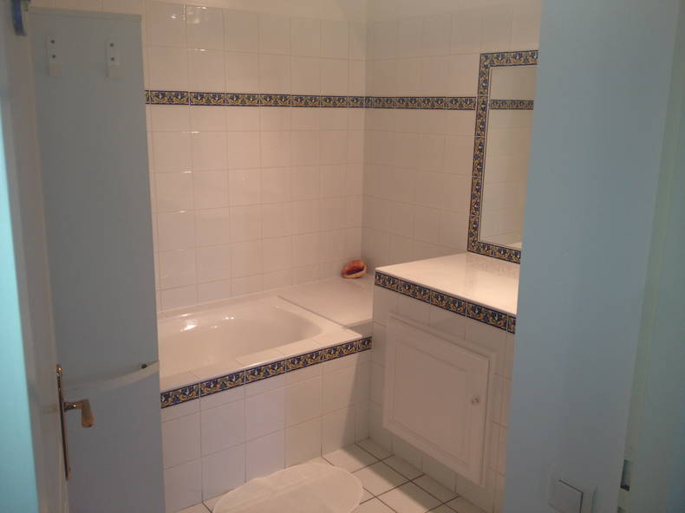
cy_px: 256
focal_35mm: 35
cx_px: 342
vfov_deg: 40.7
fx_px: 692
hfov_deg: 52.6
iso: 50
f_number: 2.4
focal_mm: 4.28
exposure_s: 1/20
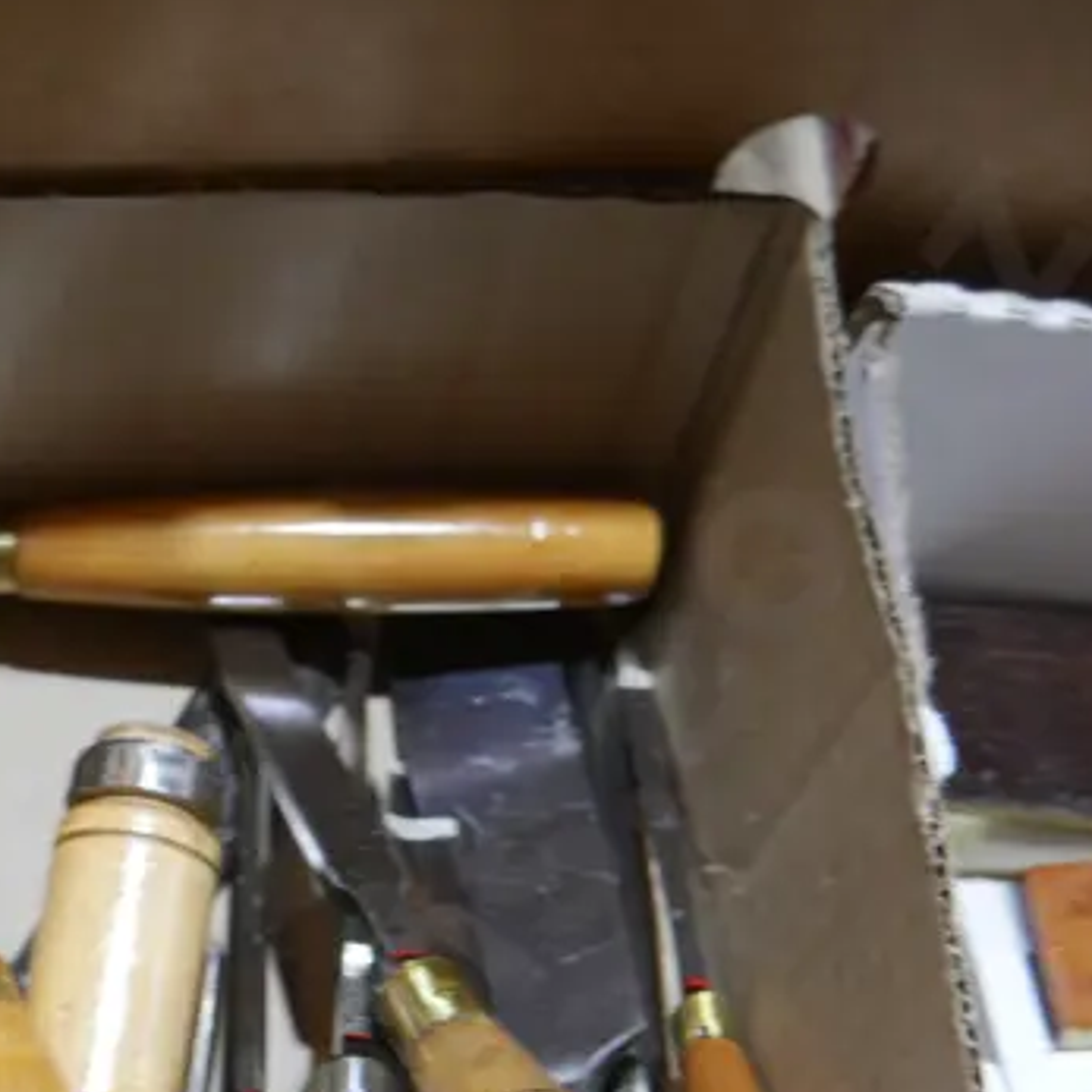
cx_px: 71
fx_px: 2605
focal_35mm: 73
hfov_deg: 23.0
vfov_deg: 21.1
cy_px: 1492
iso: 250
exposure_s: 1/60
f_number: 3.5
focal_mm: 14
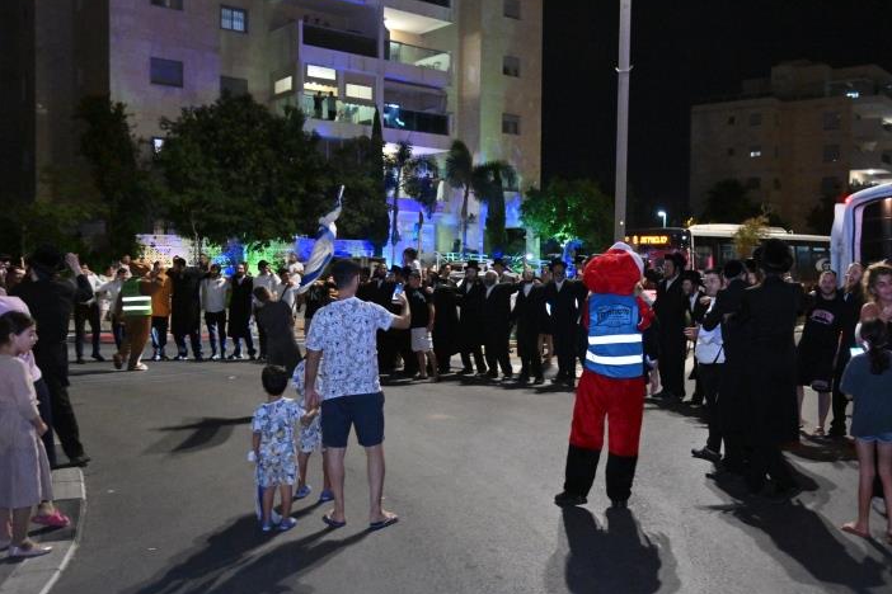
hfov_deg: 54.1
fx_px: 867
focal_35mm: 35
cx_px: 527
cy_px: 280
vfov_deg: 37.8
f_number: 4
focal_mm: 24
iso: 2000
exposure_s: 1/80
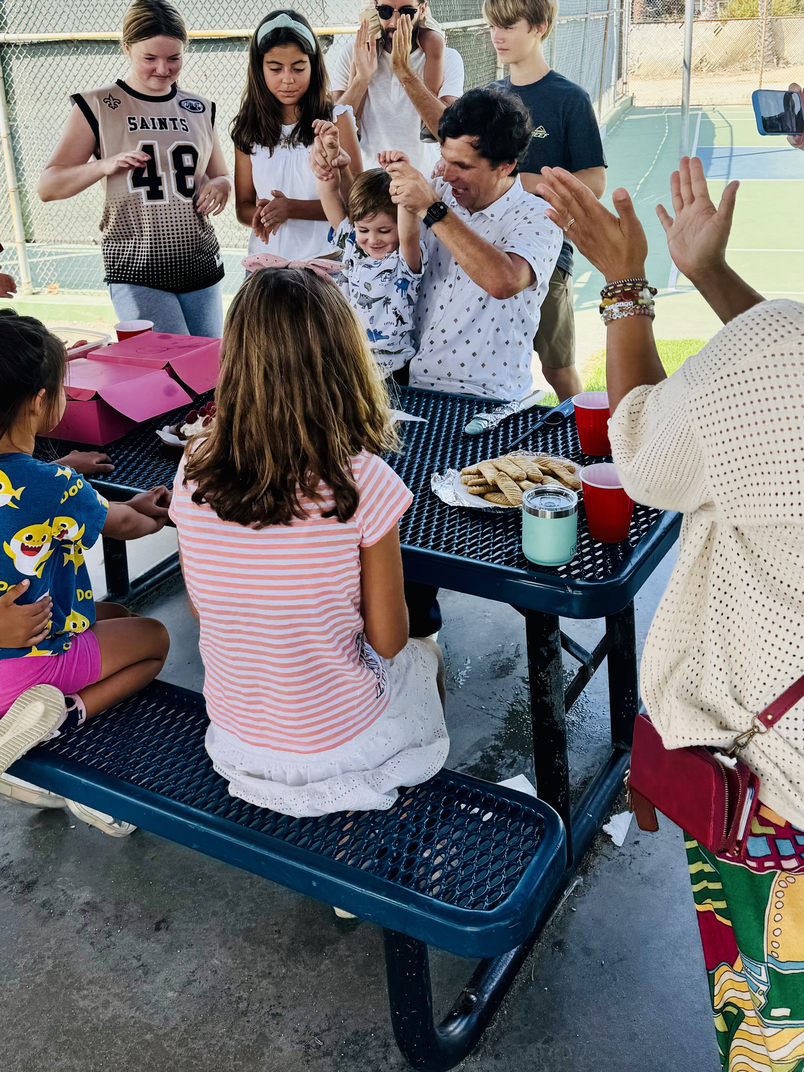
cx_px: 449
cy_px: 342
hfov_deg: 40.6
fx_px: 1084
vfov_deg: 51.5
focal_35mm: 35
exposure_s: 1/715
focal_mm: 6.76
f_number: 1.78
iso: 80
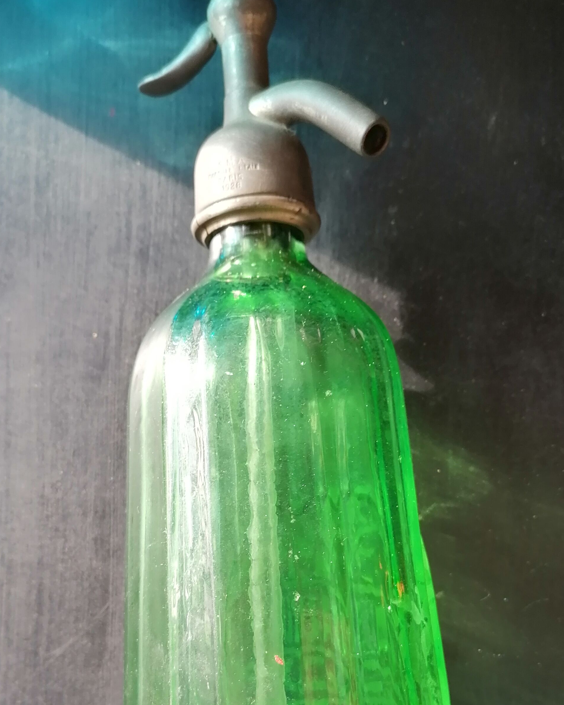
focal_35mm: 44
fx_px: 918
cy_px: 525
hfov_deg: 34.1
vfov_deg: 40.9
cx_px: 259
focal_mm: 4.75
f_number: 1.8
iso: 50
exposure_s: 1/50
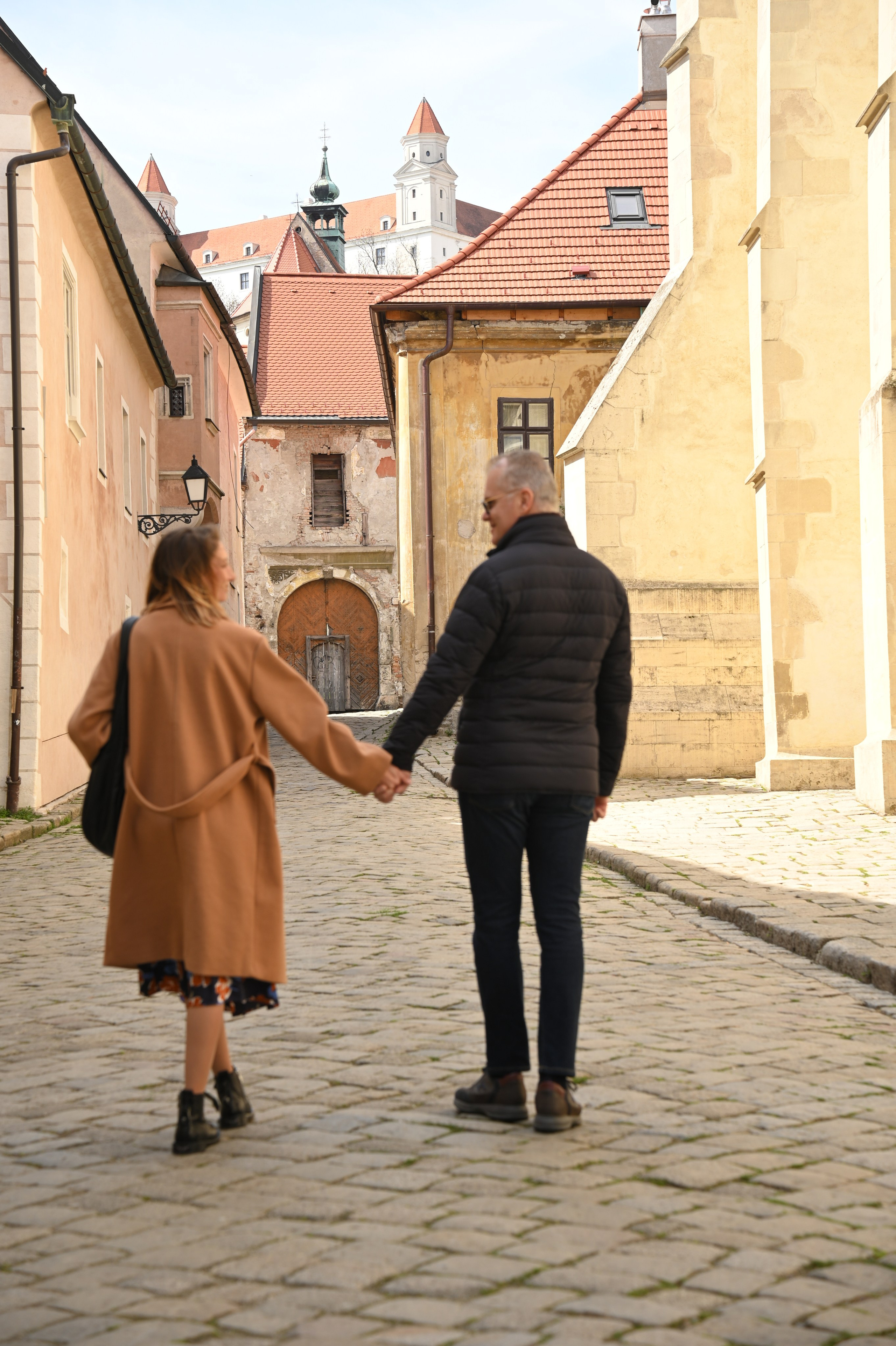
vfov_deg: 27.0
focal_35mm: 75
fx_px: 2804
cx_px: 448
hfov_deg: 18.2
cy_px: 673
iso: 100
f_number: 5.6
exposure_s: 1/200
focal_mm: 75
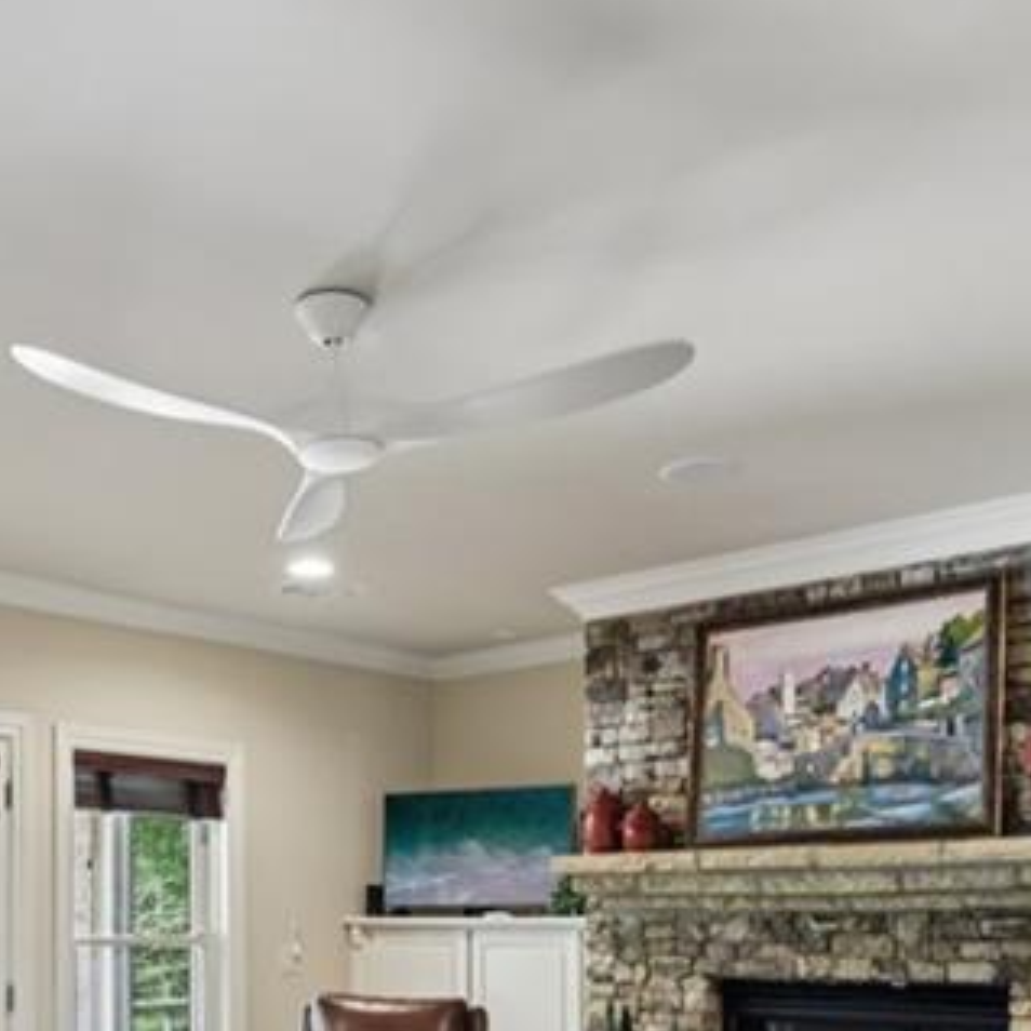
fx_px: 1382
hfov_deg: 40.5
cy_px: 922
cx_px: 360
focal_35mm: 41
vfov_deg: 38.2
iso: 400
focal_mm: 15
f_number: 8
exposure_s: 1/20
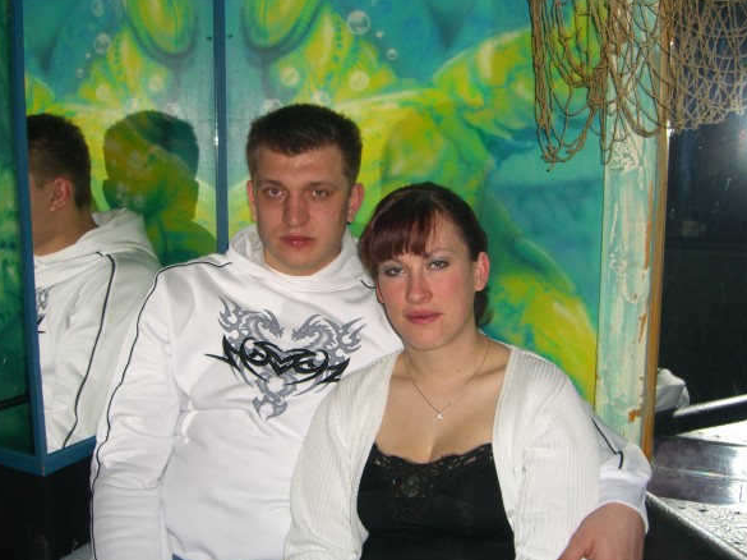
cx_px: 377
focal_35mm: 39
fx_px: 841
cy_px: 284
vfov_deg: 36.8
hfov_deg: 47.9
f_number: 2.8
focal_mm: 7.9
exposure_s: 1/60
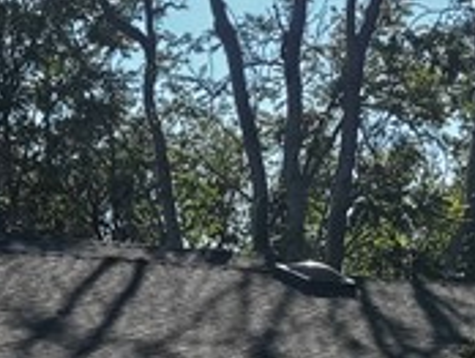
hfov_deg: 14.0
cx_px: 156
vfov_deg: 10.0
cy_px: 626
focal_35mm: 141
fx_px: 1937
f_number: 1.78
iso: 80
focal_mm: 6.76
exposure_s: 1/3413
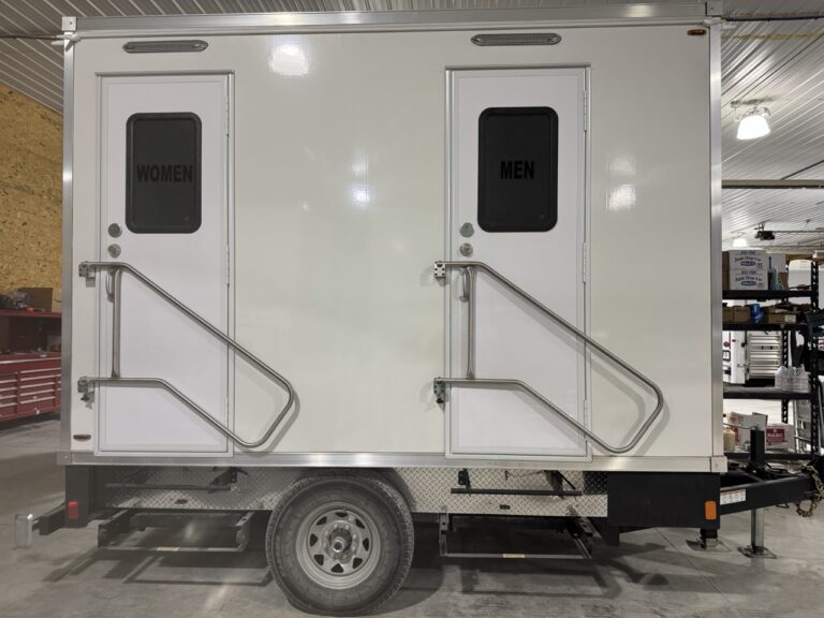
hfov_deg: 71.6
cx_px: 412
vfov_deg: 56.8
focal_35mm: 24
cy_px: 309
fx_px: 571
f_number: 1.78
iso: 160
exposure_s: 1/120
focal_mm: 6.76
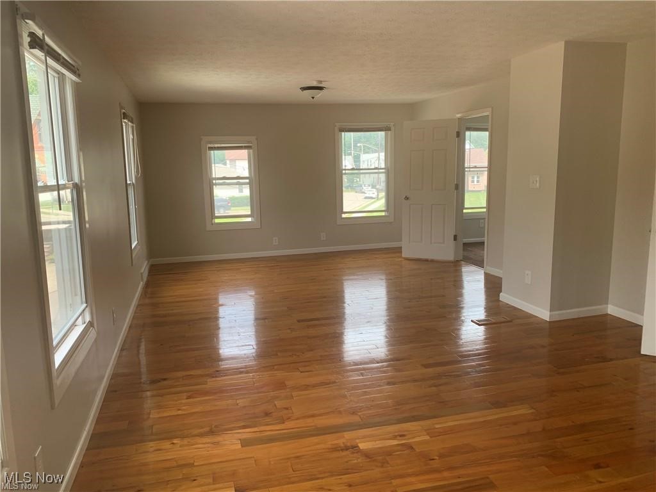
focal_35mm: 26
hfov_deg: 67.3
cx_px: 328
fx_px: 493
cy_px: 246
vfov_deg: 53.1
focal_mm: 4.25
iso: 25
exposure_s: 1/121
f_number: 1.8
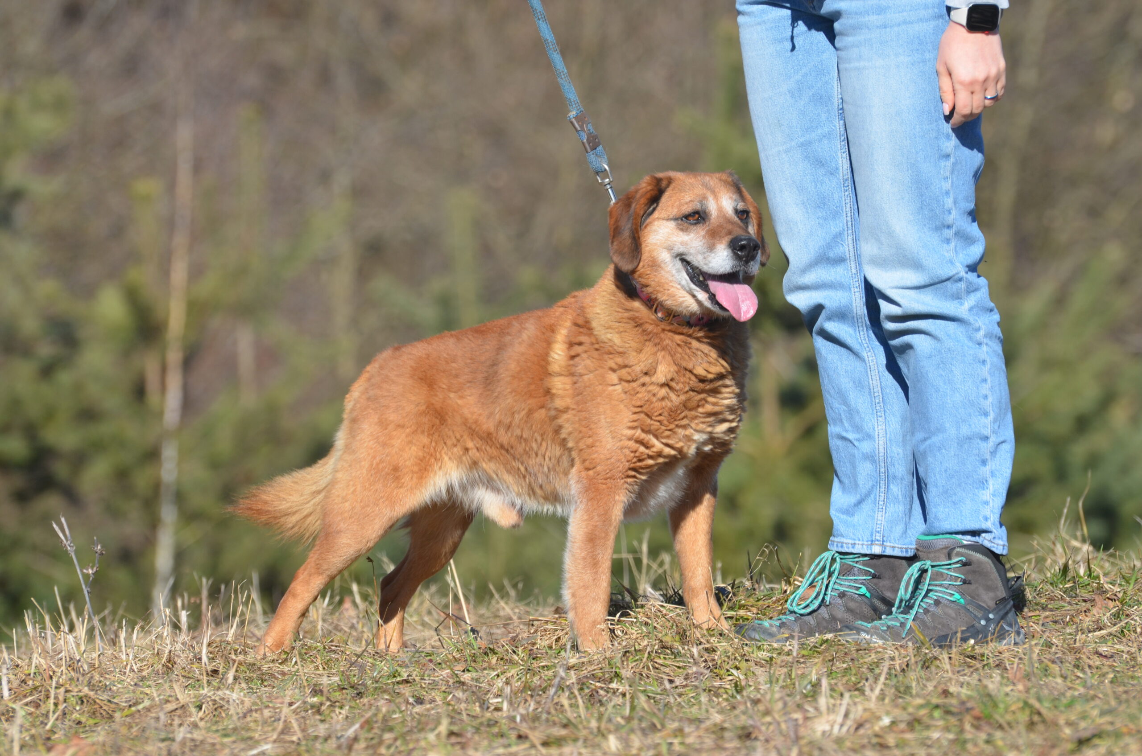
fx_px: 9260
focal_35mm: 292
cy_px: 378
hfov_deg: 7.1
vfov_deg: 4.7
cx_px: 571
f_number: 6.3
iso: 200
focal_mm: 195
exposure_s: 1/640
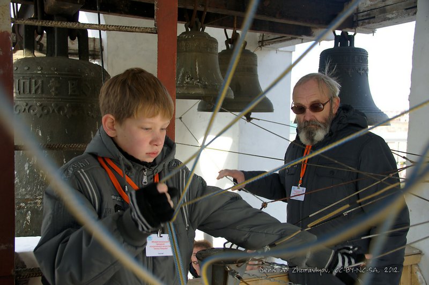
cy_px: 142
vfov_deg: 36.8
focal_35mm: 36
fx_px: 429
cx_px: 214
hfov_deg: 53.2
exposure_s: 1/160
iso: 200
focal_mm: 24
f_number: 5.6
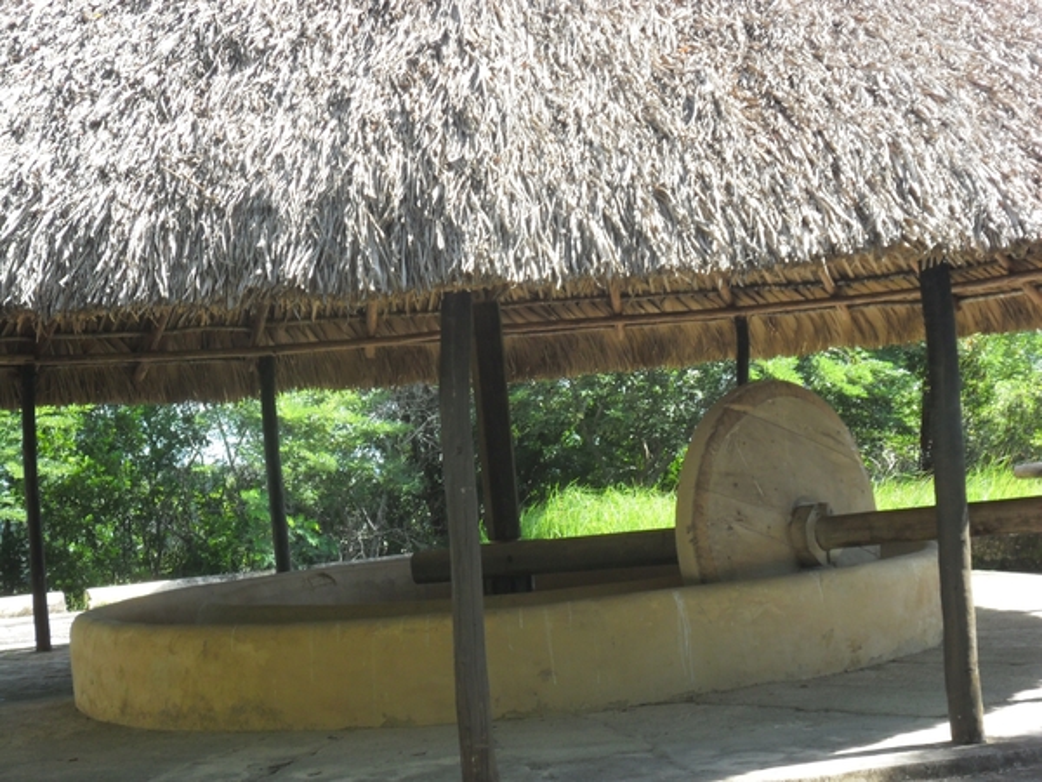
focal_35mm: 63
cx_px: 521
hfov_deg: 30.7
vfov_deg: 23.3
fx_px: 1896
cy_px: 391
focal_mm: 11.2
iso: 100
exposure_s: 1/90
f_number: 5.6
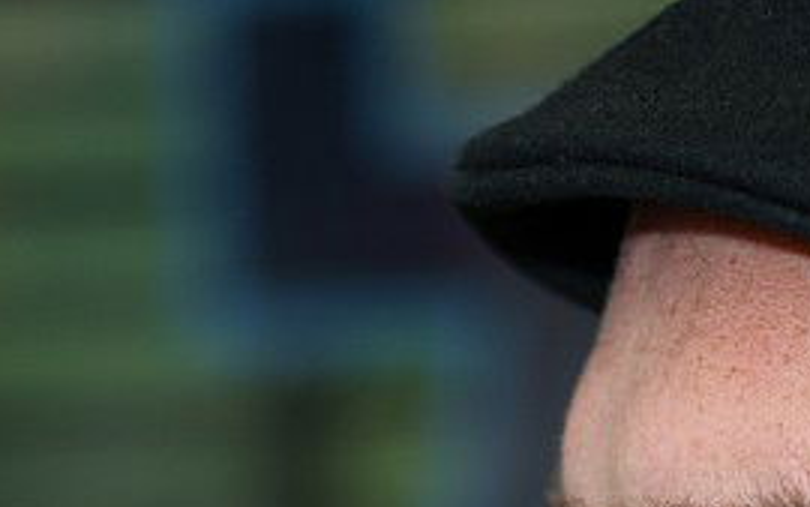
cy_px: 765
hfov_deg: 4.4
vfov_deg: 2.8
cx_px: 564
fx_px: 10501
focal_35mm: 476
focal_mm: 105
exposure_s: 1/125
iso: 100
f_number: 2.8
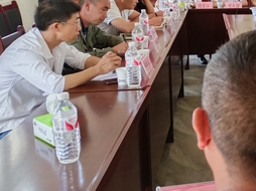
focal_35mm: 63
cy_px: 26
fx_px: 465
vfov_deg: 22.8
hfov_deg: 27.1
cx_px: 308
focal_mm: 4.71
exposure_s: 1/100
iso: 793
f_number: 1.79
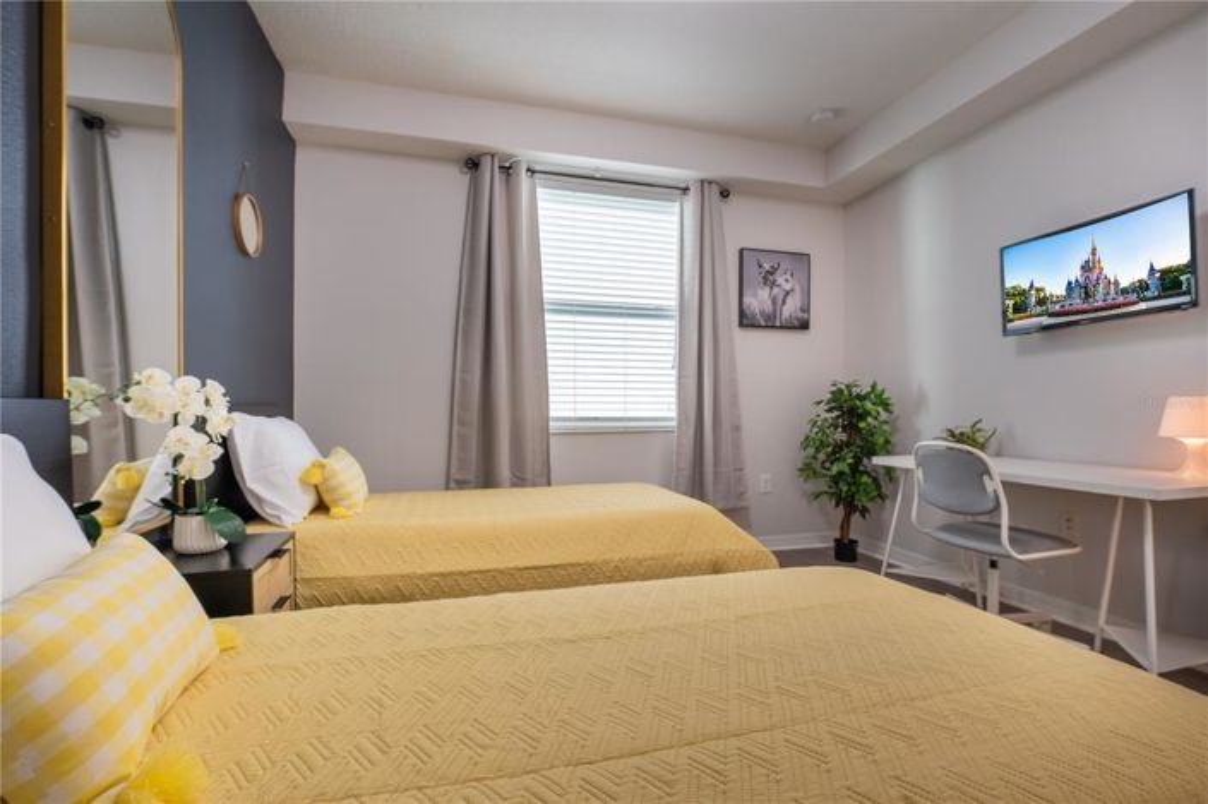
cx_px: 604
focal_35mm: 16
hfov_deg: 96.8
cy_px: 402
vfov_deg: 73.7
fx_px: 536
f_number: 8
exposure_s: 1/25
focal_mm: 16
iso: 500
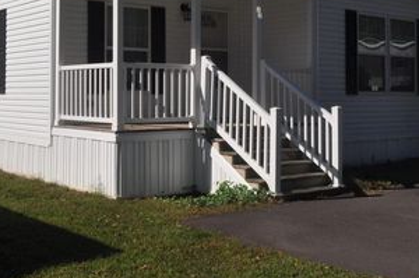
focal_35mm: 50
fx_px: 581
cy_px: 77
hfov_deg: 39.1
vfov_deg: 26.6
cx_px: 135
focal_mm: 20
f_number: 18
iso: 200
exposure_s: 1/200
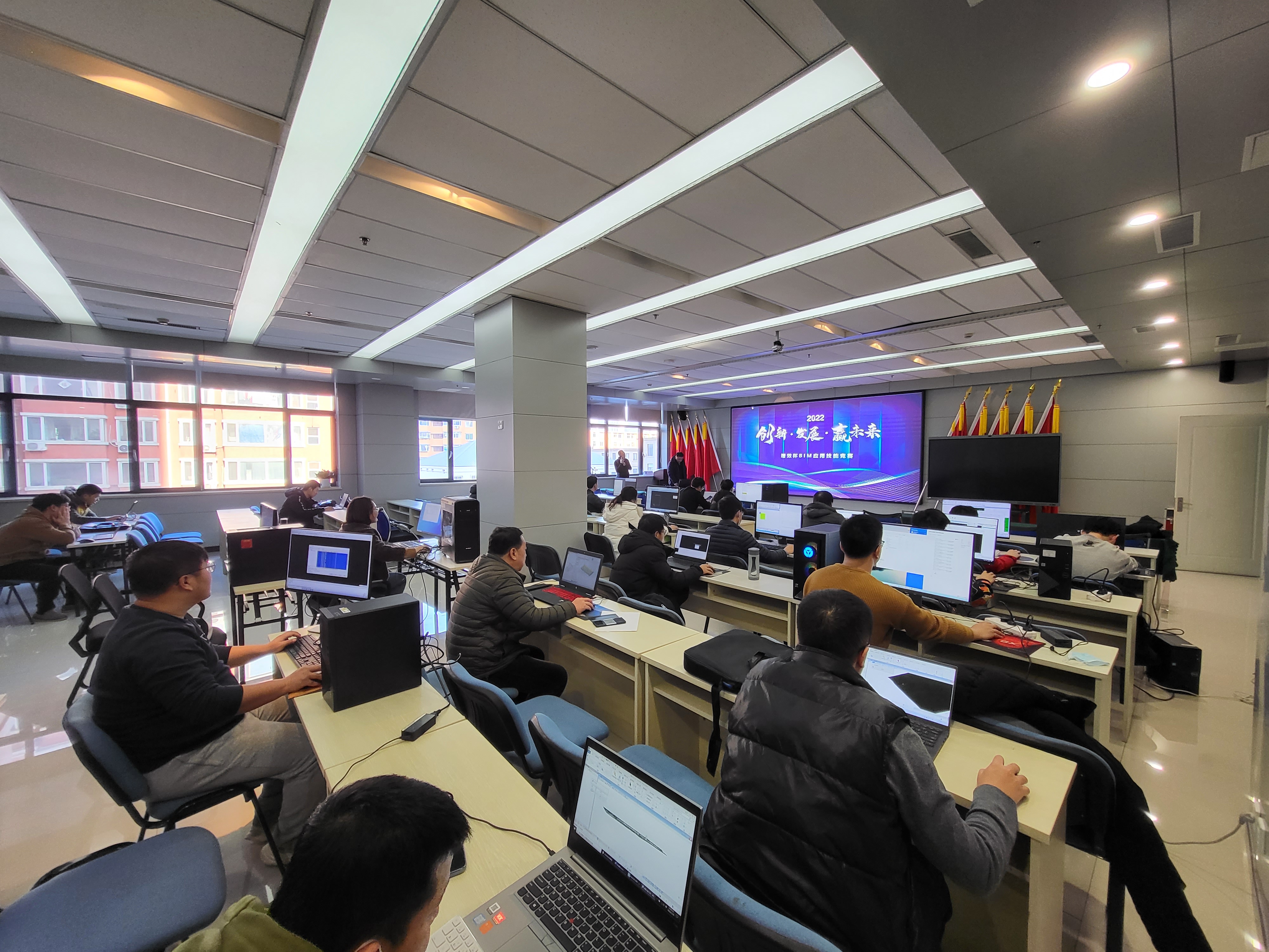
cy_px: 476
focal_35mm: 13
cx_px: 634
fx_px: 477
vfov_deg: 89.9
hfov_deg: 106.2
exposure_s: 1/50
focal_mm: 1.74
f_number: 2.2
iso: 100
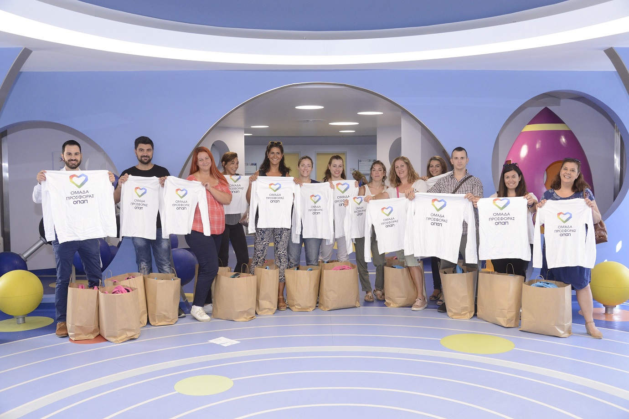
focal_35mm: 34
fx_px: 594
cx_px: 314
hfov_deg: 55.8
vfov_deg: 38.9
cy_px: 210
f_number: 5.6
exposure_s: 1/160
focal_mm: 34
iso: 2500
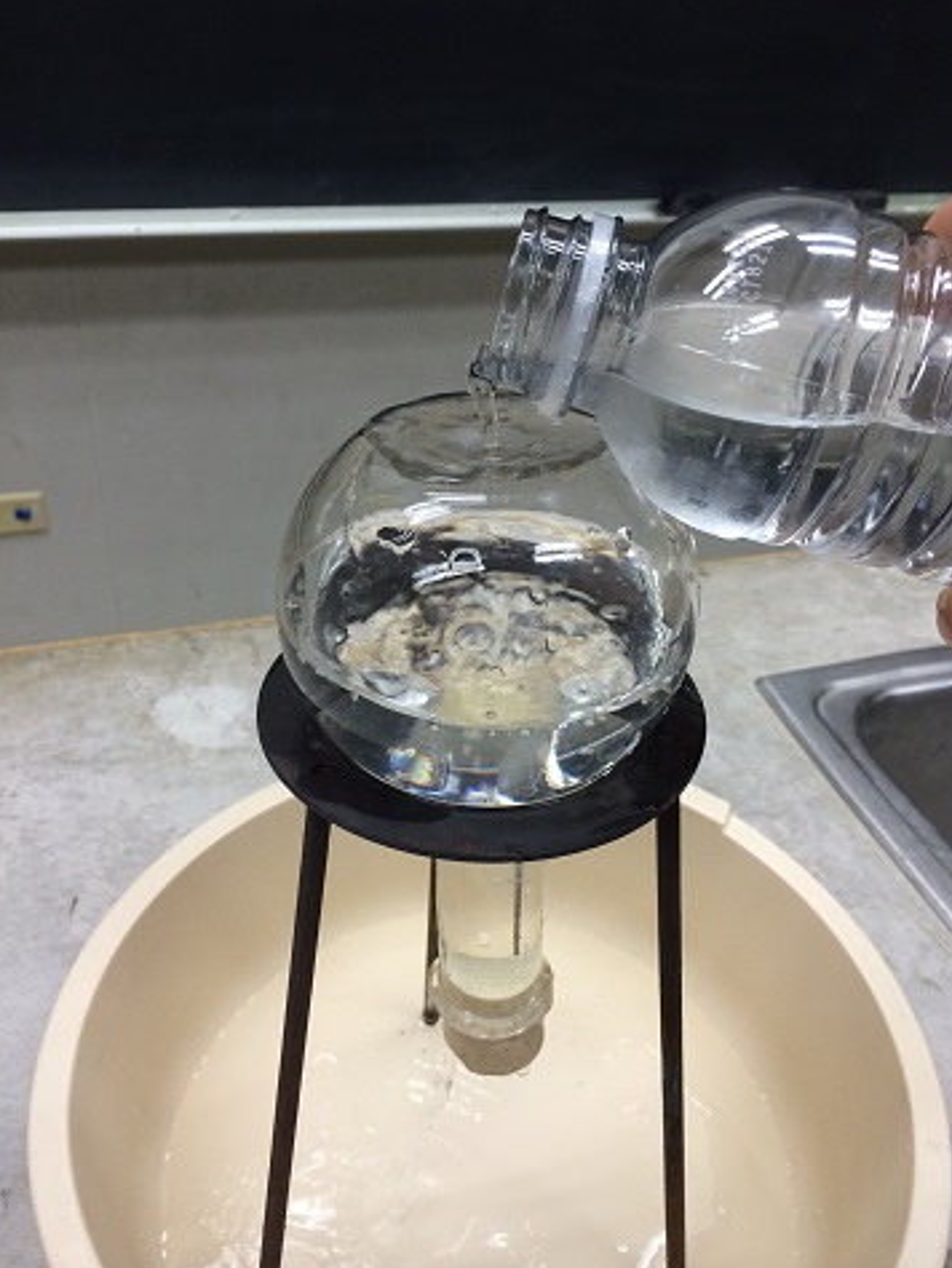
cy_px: 623
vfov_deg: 58.3
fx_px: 1136
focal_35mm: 31
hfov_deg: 45.5
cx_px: 487
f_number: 2.2
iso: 50
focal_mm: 4.12
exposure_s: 1/30
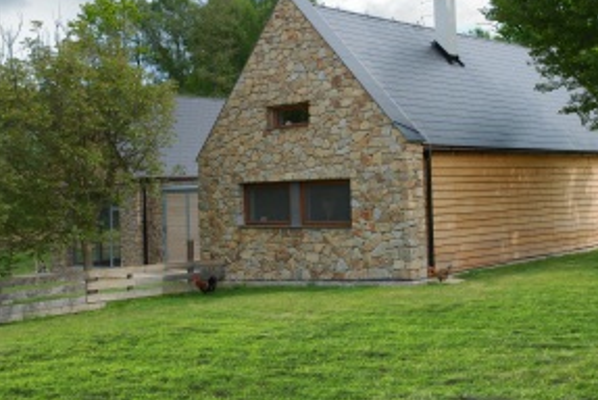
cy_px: 127
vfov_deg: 29.1
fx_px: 765
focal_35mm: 46
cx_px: 296
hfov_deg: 42.7
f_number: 9
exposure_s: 1/320
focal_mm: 22
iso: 400
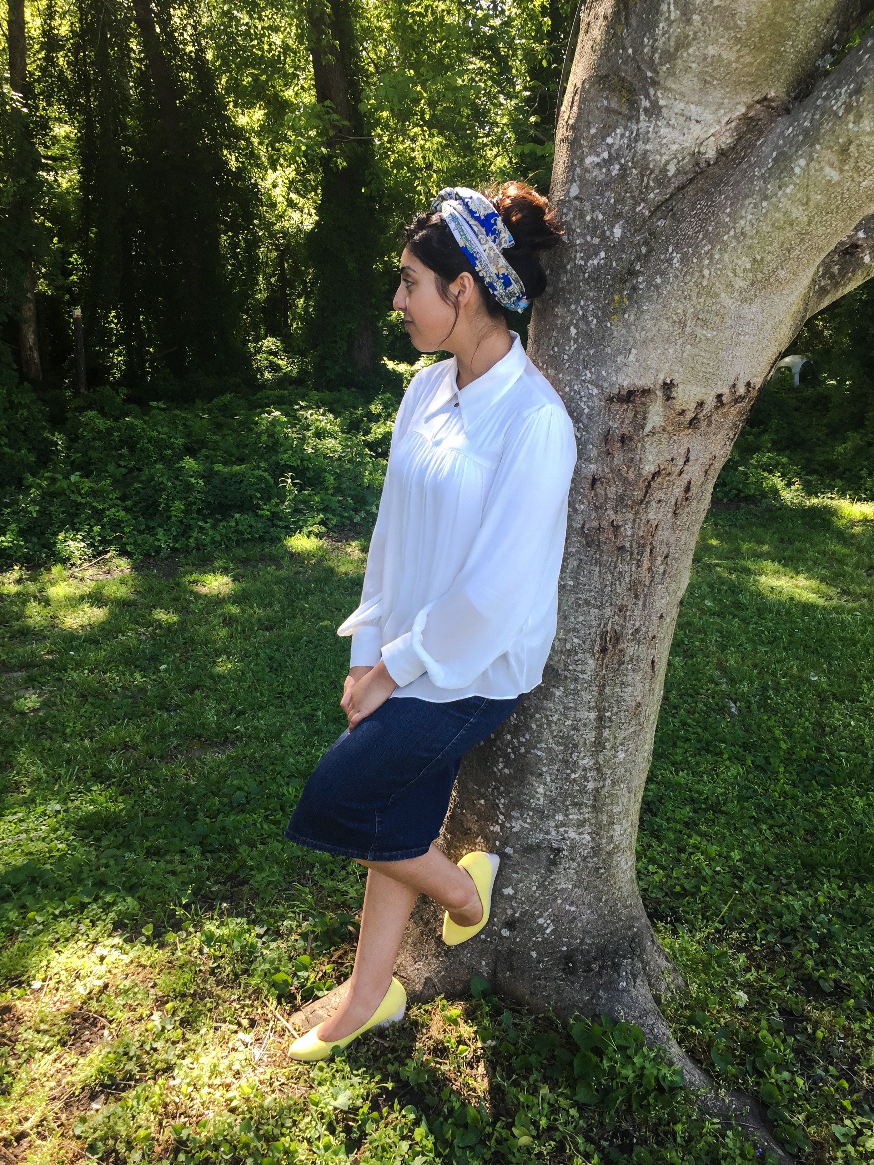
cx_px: 437
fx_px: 976
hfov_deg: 48.2
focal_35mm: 29
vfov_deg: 61.7
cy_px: 582
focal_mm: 4.15
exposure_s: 1/132
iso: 32
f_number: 2.2
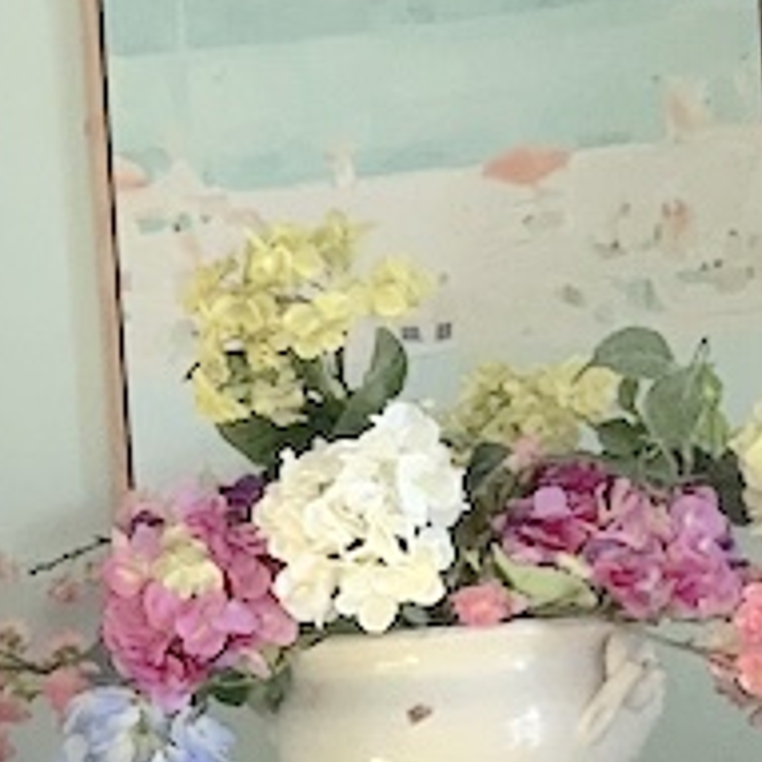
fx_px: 3337
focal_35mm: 134
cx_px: -592
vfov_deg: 12.8
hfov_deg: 12.0
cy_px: 824
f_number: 1.9
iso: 64
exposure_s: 1/121
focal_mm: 2.69
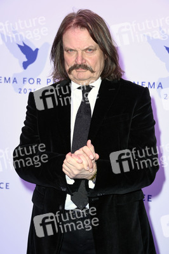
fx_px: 578
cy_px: 127
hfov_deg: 16.6
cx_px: 84
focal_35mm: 82
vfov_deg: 24.8
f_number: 5.6
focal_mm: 82
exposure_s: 1/250
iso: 640
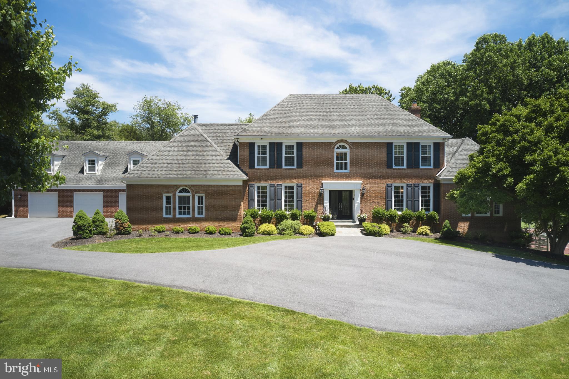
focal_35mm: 28
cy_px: 190
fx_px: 442
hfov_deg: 65.5
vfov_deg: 46.4
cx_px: 284
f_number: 5.6
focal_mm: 10.26
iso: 100
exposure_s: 1/100
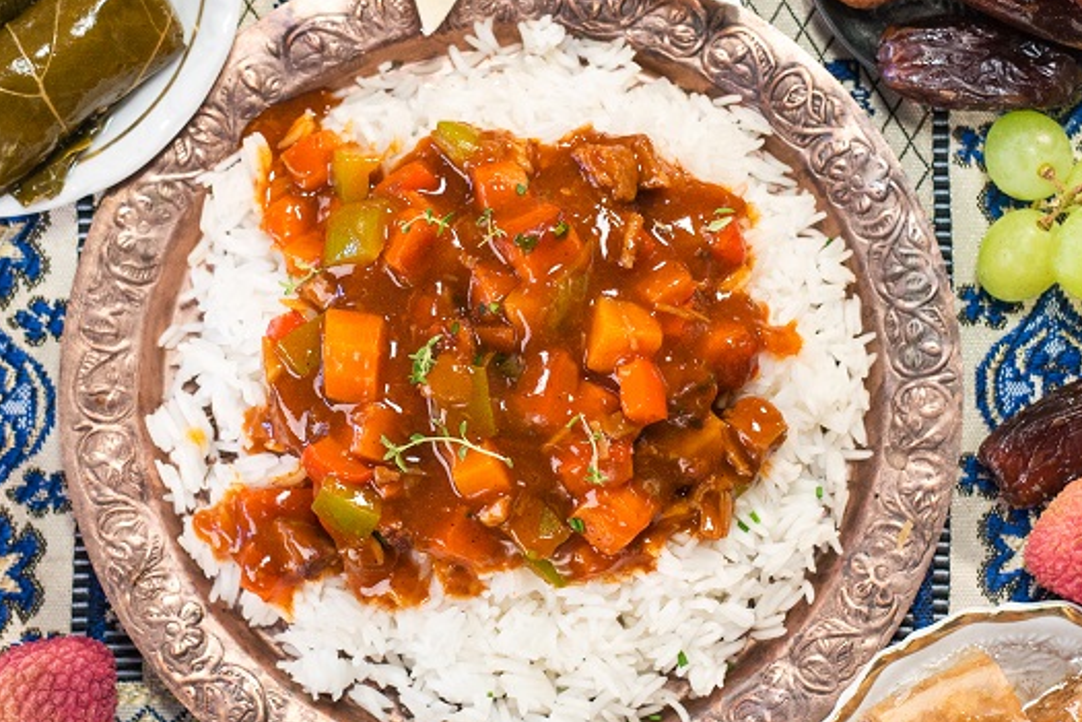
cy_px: 341
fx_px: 3666
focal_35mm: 122
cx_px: 484
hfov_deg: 16.8
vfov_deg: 11.2
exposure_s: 1/160
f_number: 4
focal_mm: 50
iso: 800
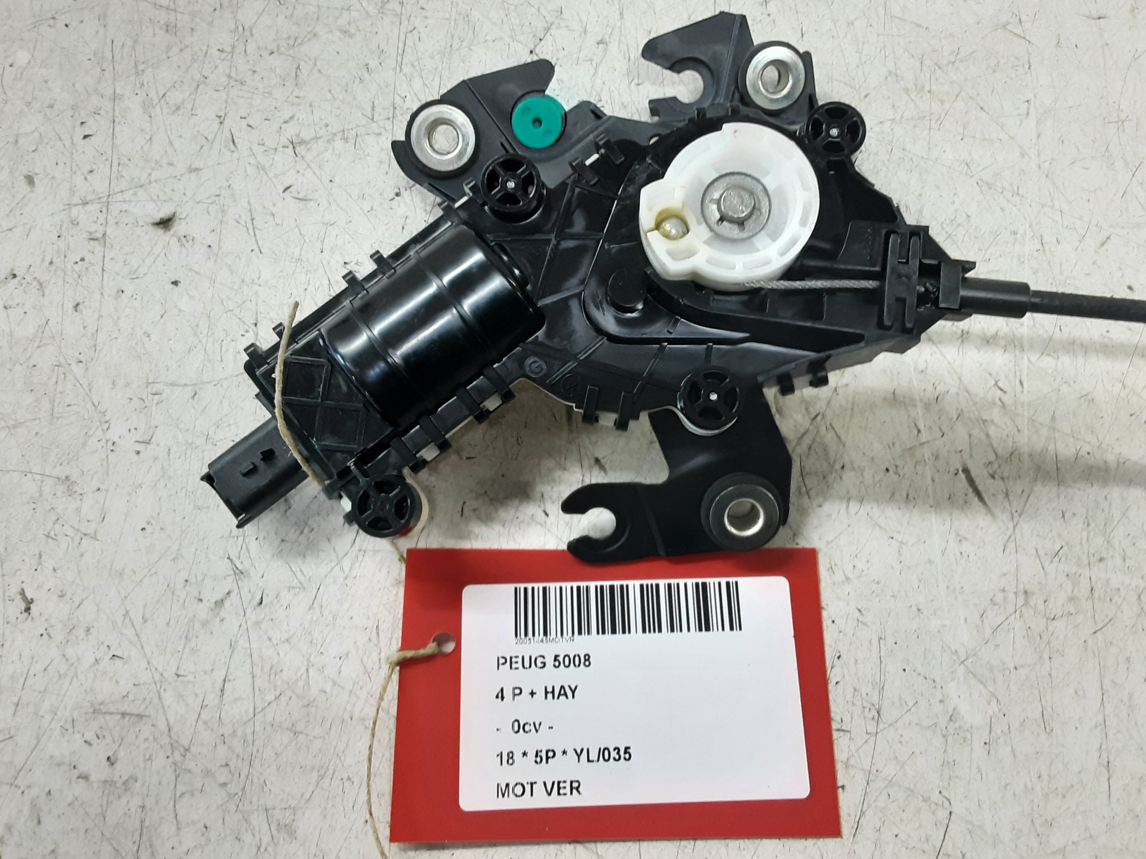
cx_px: 573
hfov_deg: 61.7
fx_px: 960
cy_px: 410
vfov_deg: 48.2
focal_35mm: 29
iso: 160
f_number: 1.9
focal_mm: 2.91
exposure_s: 1/50
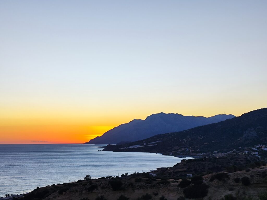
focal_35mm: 23
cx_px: 134
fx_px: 177
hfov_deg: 73.9
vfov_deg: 58.9
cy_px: 100
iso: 50
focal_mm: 7.01
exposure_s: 1/164
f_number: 1.69
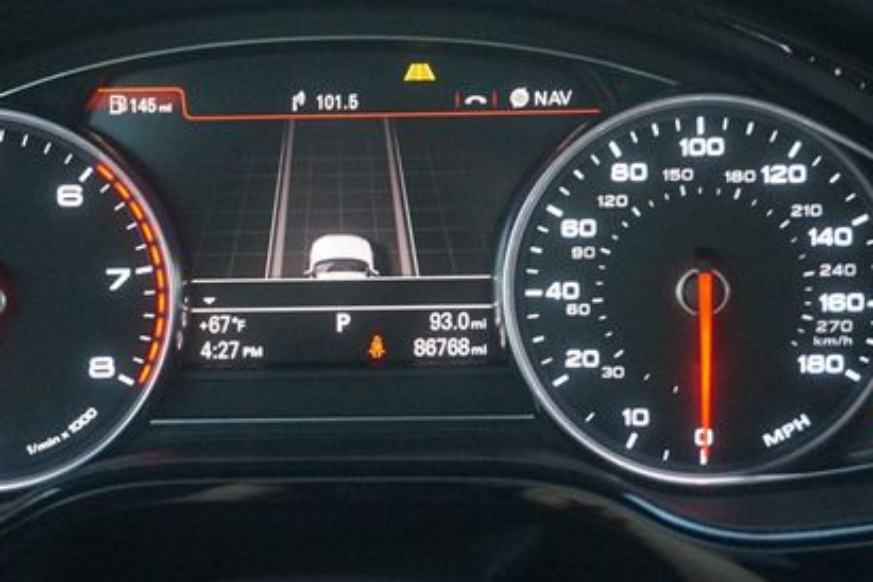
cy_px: 261
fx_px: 1358
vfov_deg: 24.2
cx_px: 353
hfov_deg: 35.5
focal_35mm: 56
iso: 3200
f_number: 4.5
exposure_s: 1/50
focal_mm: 24
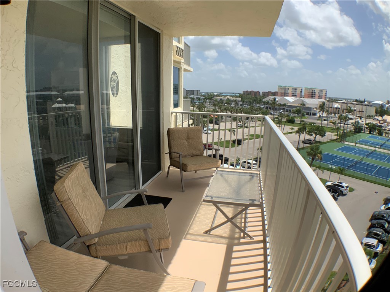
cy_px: 146
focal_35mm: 29
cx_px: 195
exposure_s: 1/3125
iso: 16
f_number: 1.8
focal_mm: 3
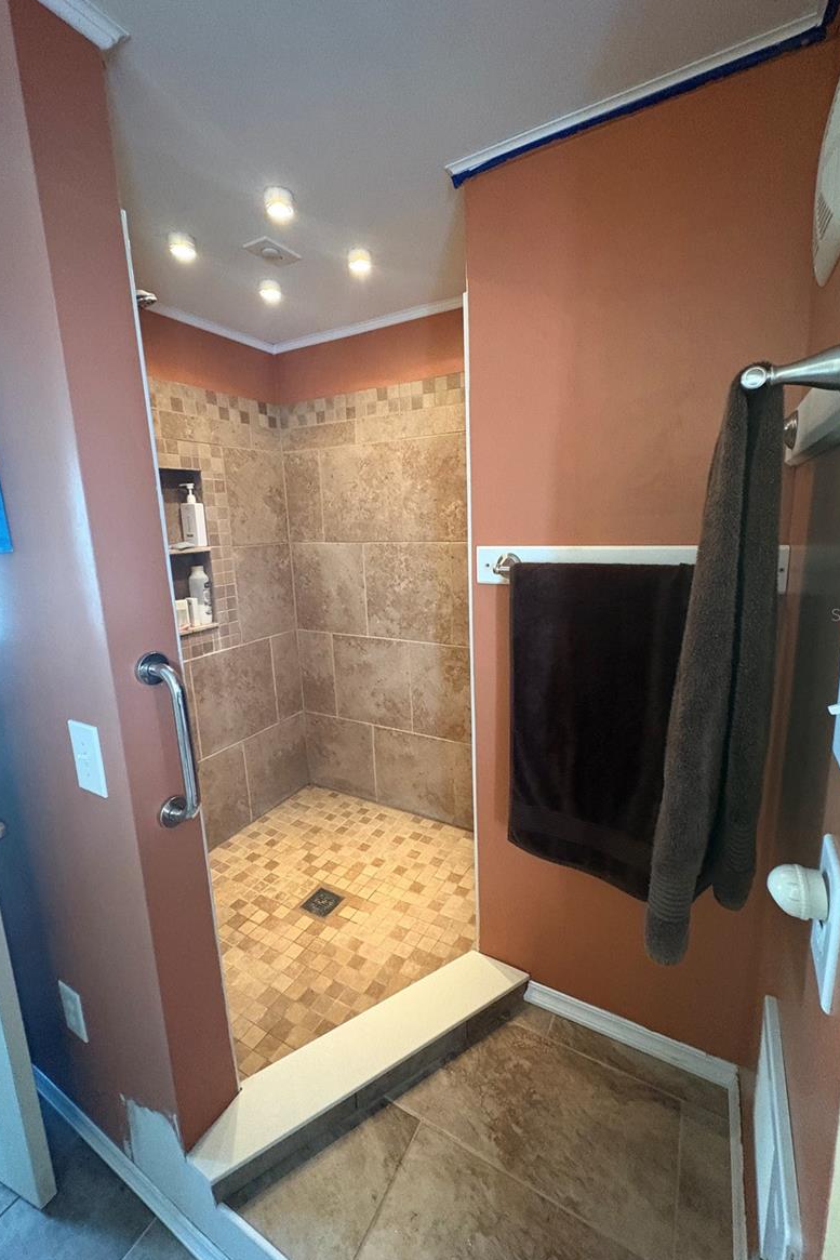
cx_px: 422
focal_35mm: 15
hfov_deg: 77.3
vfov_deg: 100.4
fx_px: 525
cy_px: 614
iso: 800
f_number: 2.2
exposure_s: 1/40
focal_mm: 2.22
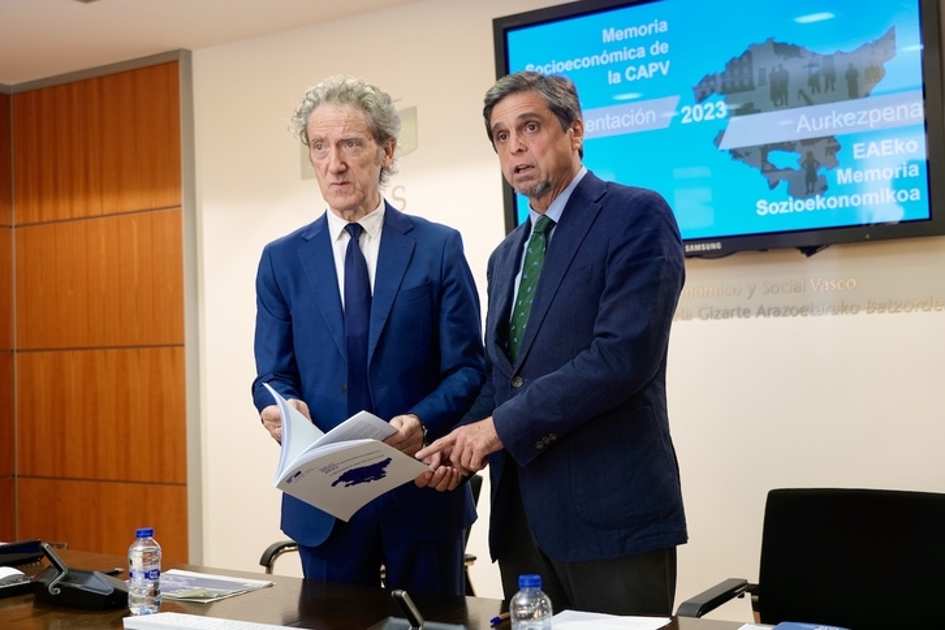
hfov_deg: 44.5
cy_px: 315
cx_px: 472
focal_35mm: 44
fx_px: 1155
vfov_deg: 30.5
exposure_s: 1/100
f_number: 4
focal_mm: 44
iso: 800
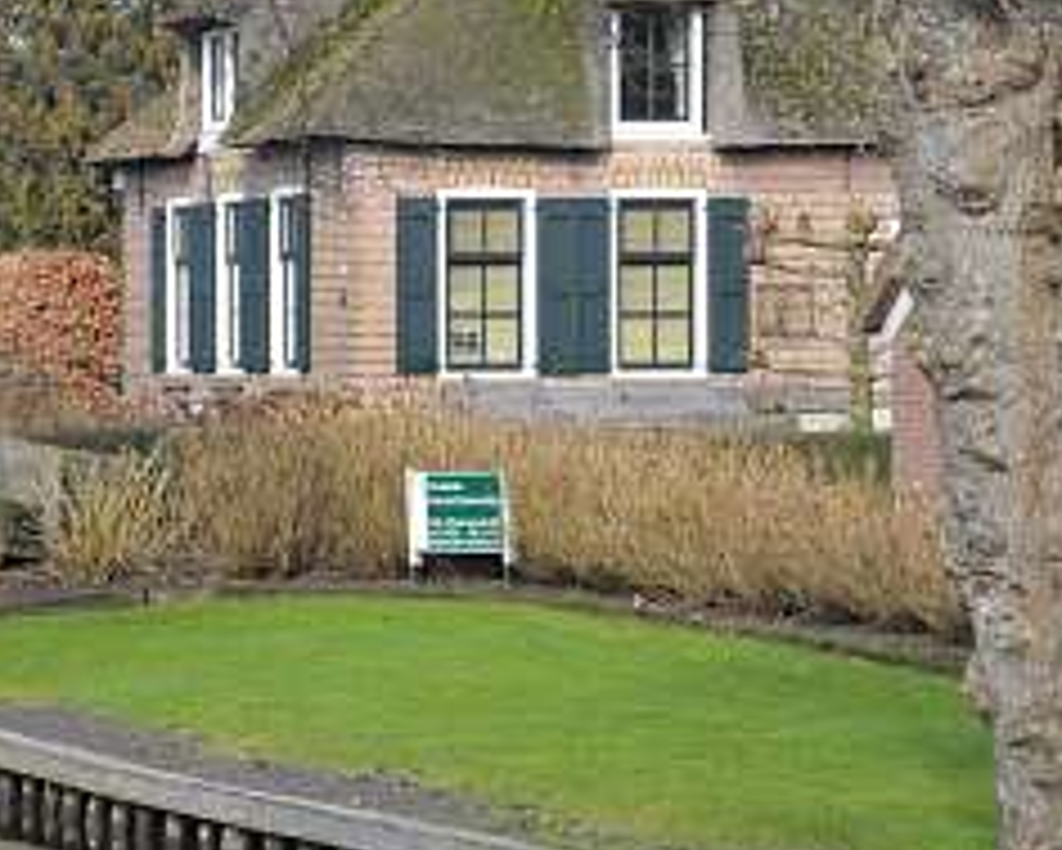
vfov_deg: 8.5
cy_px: 326
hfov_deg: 10.6
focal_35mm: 182
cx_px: 135
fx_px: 5723
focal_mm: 68
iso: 320
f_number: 5.3
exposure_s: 1/320
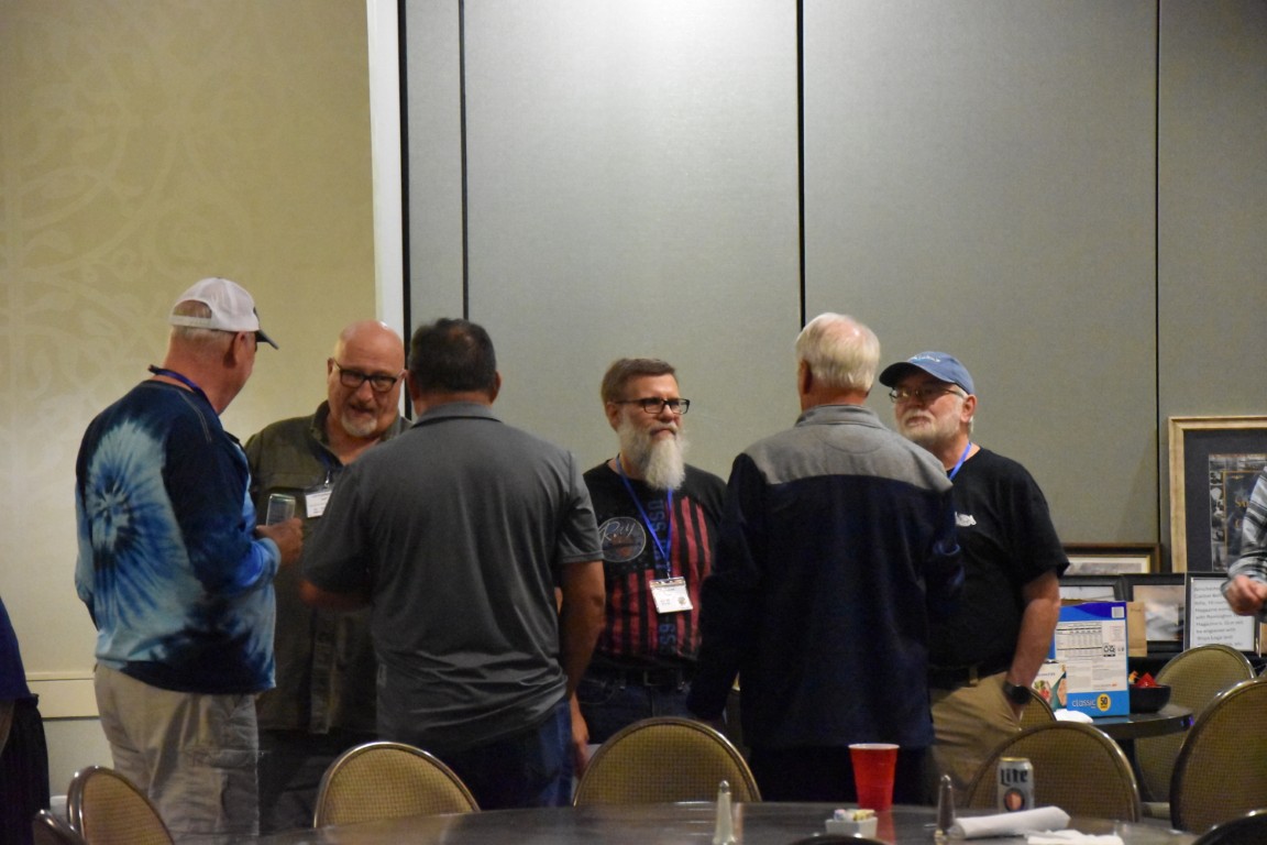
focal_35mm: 128
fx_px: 4487
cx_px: 634
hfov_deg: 16.1
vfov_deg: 10.8
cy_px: 422
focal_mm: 85
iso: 12800
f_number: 5.6
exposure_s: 1/60
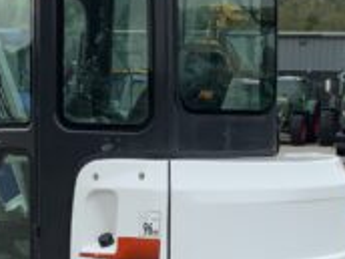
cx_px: 233
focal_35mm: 108
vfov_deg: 13.6
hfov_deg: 18.2
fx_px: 1076
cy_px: 229
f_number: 1.8
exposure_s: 1/599
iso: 16
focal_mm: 3
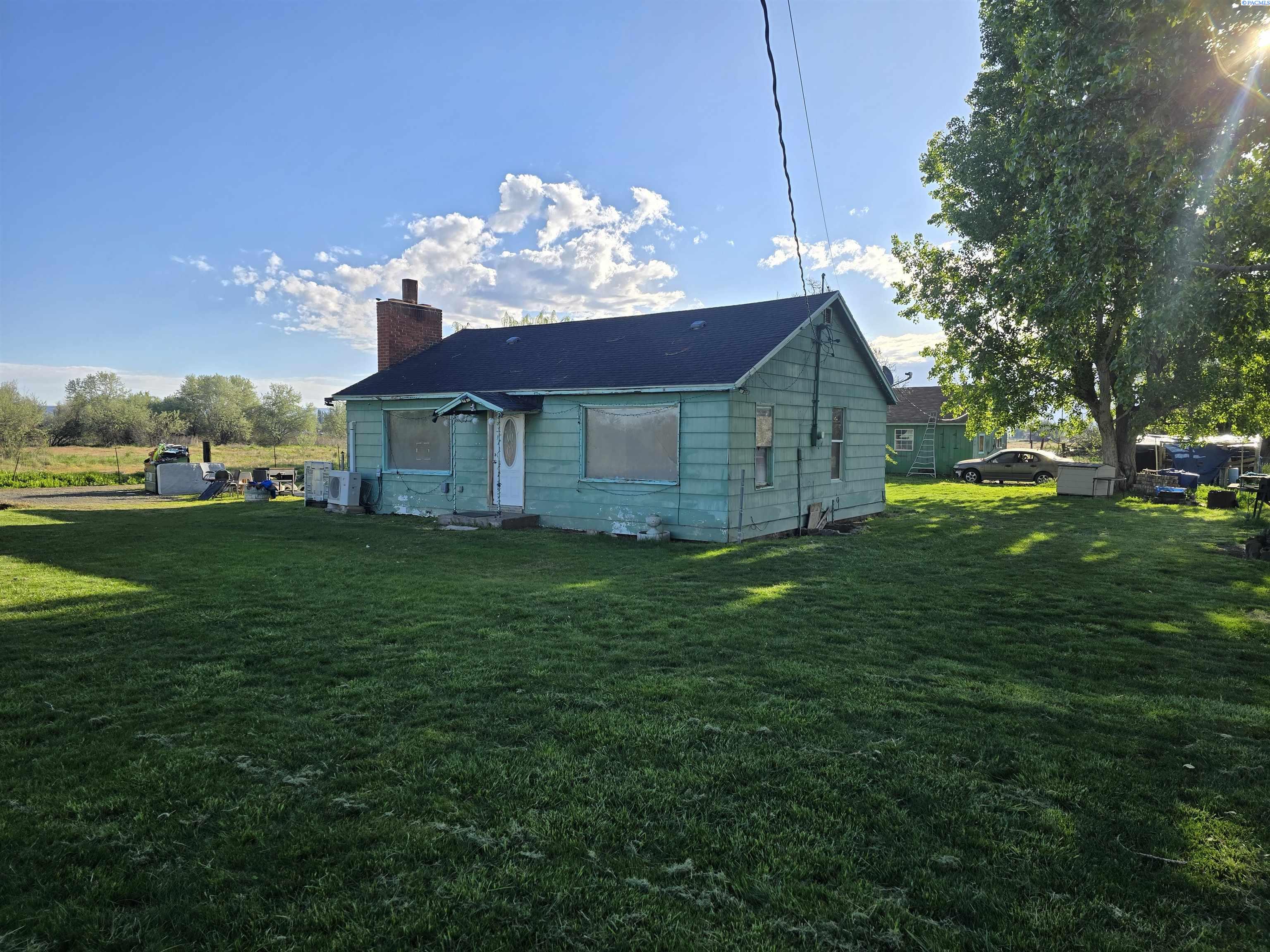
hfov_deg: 73.9
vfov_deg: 58.9
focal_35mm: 23
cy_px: 476
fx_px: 844
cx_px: 635
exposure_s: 1/709
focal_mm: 6.3
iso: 12
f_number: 1.7
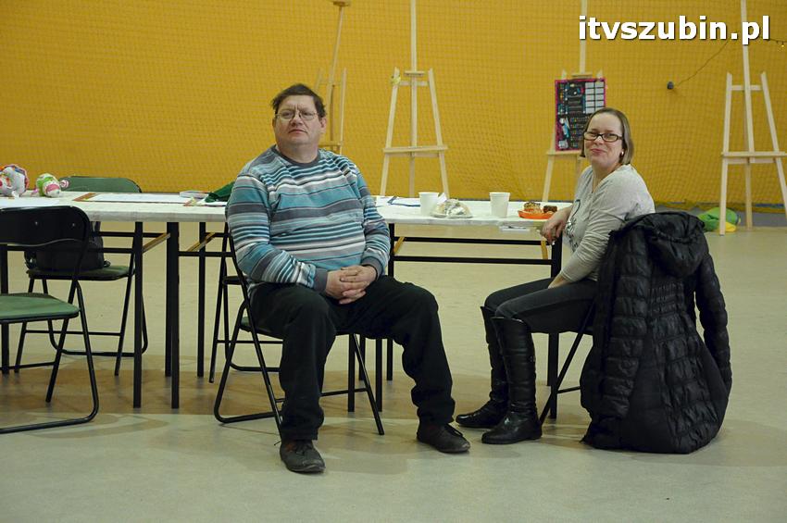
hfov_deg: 23.4
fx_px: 1900
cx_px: 394
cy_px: 262
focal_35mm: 87
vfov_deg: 15.7
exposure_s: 1/80
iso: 3200
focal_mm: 58
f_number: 5
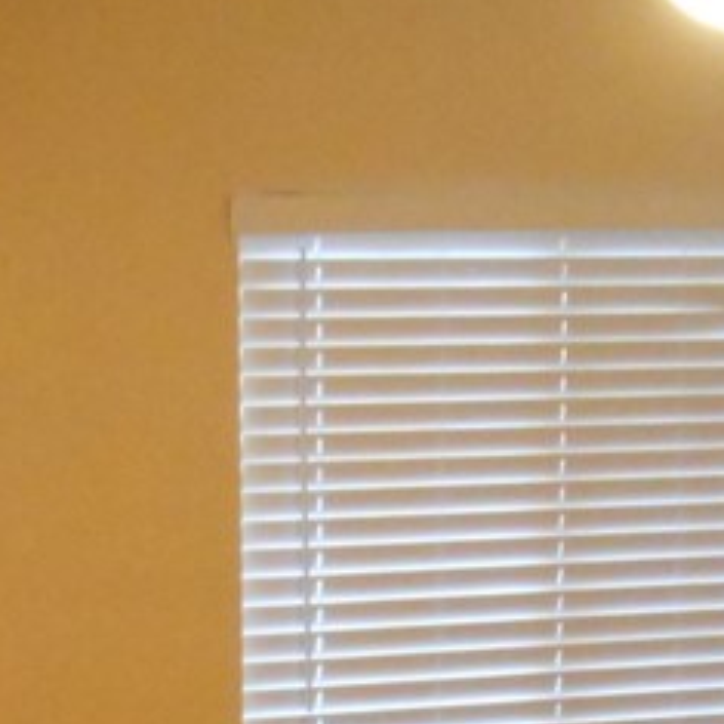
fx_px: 2366
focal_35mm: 100
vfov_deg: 16.4
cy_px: 958
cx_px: -126
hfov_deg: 16.7
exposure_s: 1/100
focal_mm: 4.6
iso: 800
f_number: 3.5
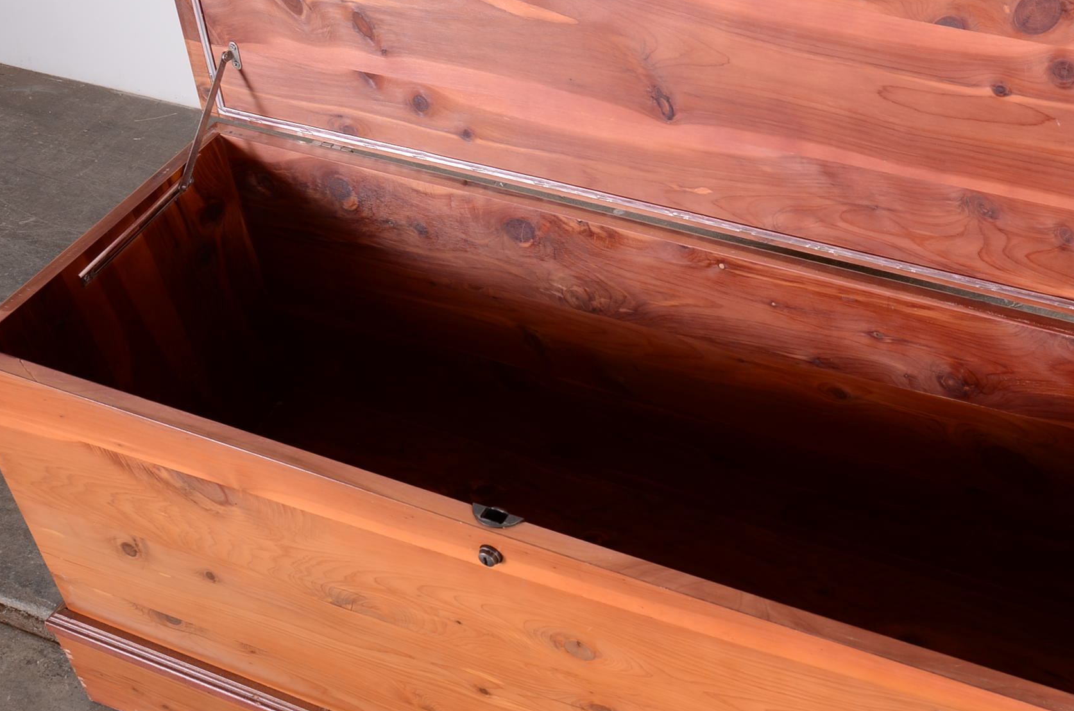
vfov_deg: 25.3
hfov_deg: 37.2
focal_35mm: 53
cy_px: 238
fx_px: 1578
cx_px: 715
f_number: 8
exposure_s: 1/125
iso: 125
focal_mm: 24
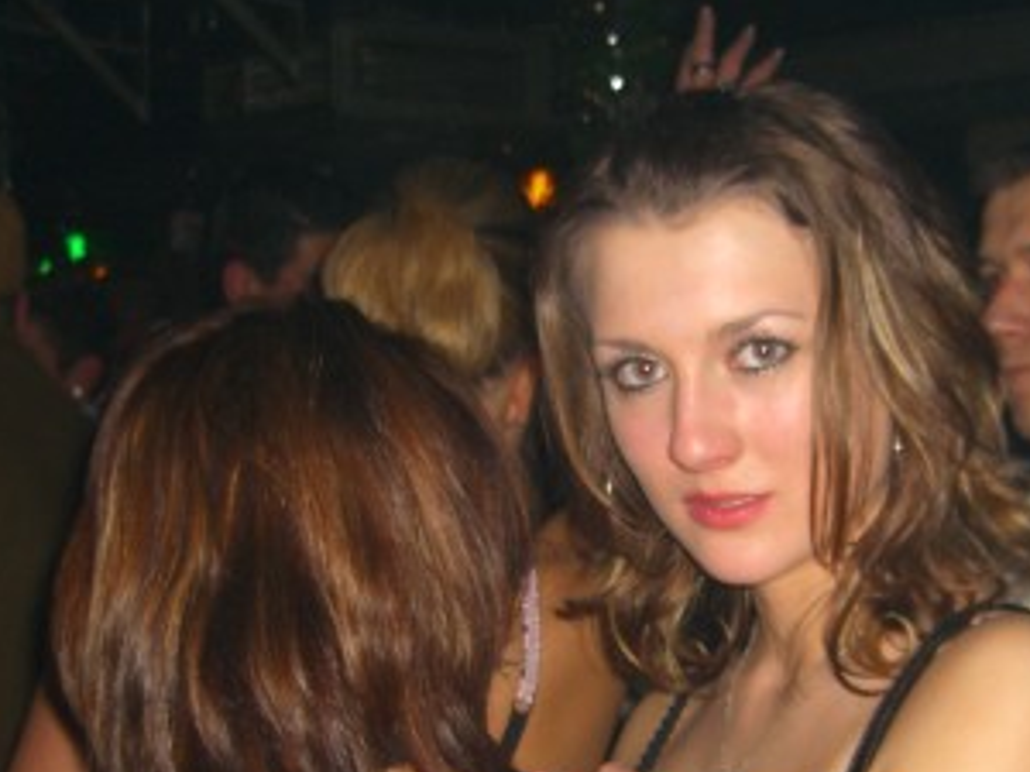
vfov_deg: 19.2
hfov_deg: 25.6
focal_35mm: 76
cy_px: 600
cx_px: 625
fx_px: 2261
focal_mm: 7.9
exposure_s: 1/60
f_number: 2.8
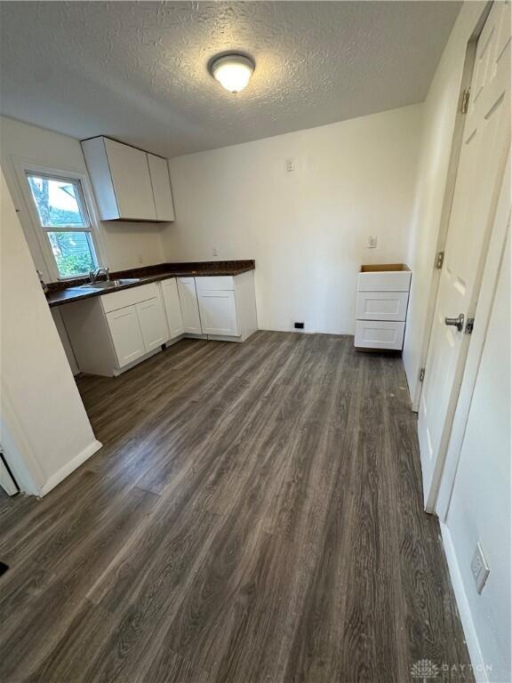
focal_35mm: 14
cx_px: 256
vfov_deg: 102.1
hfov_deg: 85.7
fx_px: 276
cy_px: 342
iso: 250
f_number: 2.2
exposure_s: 1/120
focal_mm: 2.22
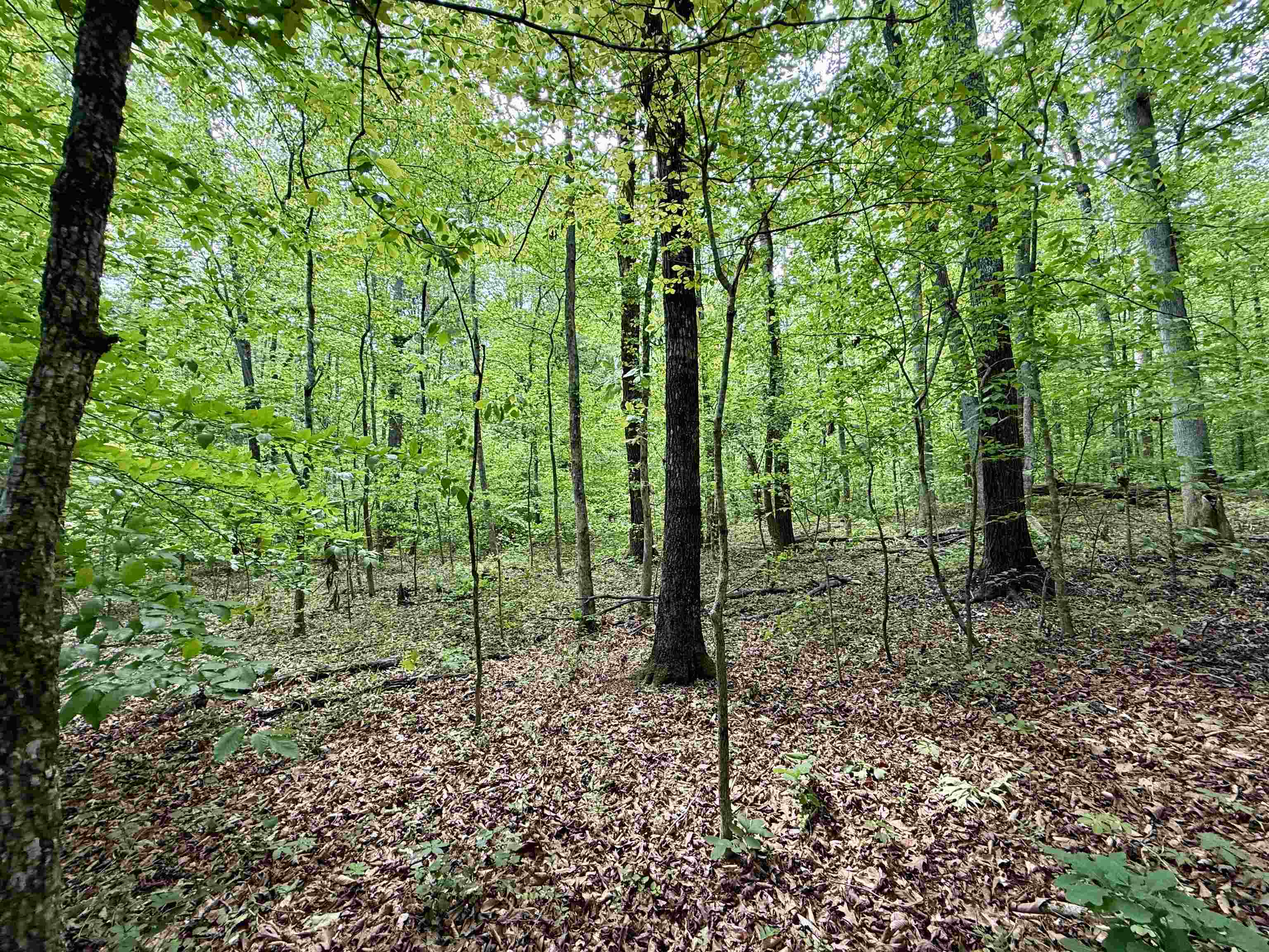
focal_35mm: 14
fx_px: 513
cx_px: 634
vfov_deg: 85.7
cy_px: 476
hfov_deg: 102.1
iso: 125
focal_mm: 2.22
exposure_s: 1/99
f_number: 2.2
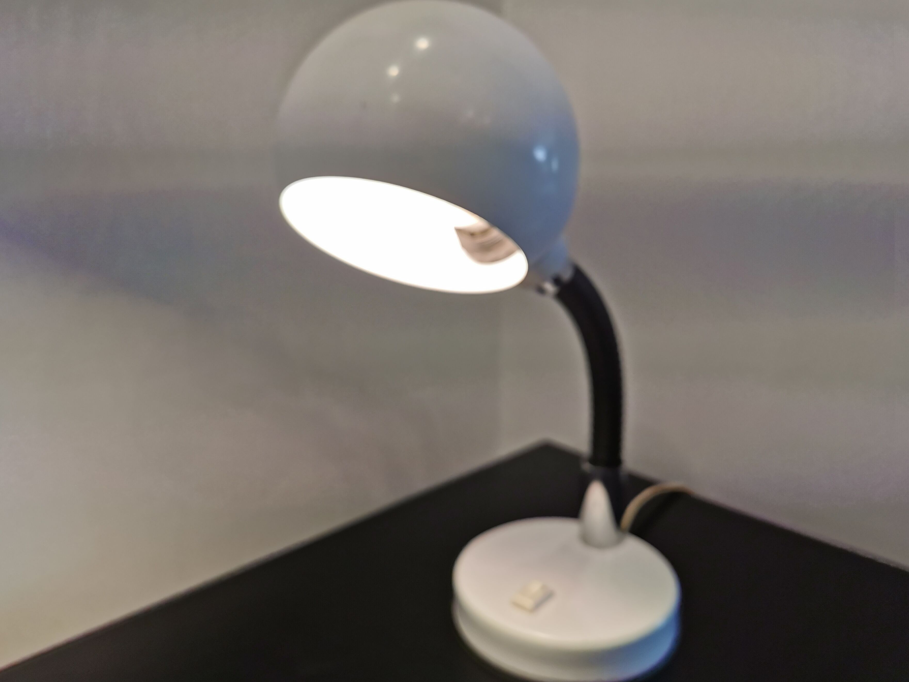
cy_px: 333
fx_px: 735
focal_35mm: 28
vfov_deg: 49.7
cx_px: 450
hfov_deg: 63.4
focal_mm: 5.58
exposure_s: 1/99.9
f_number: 1.8
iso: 64
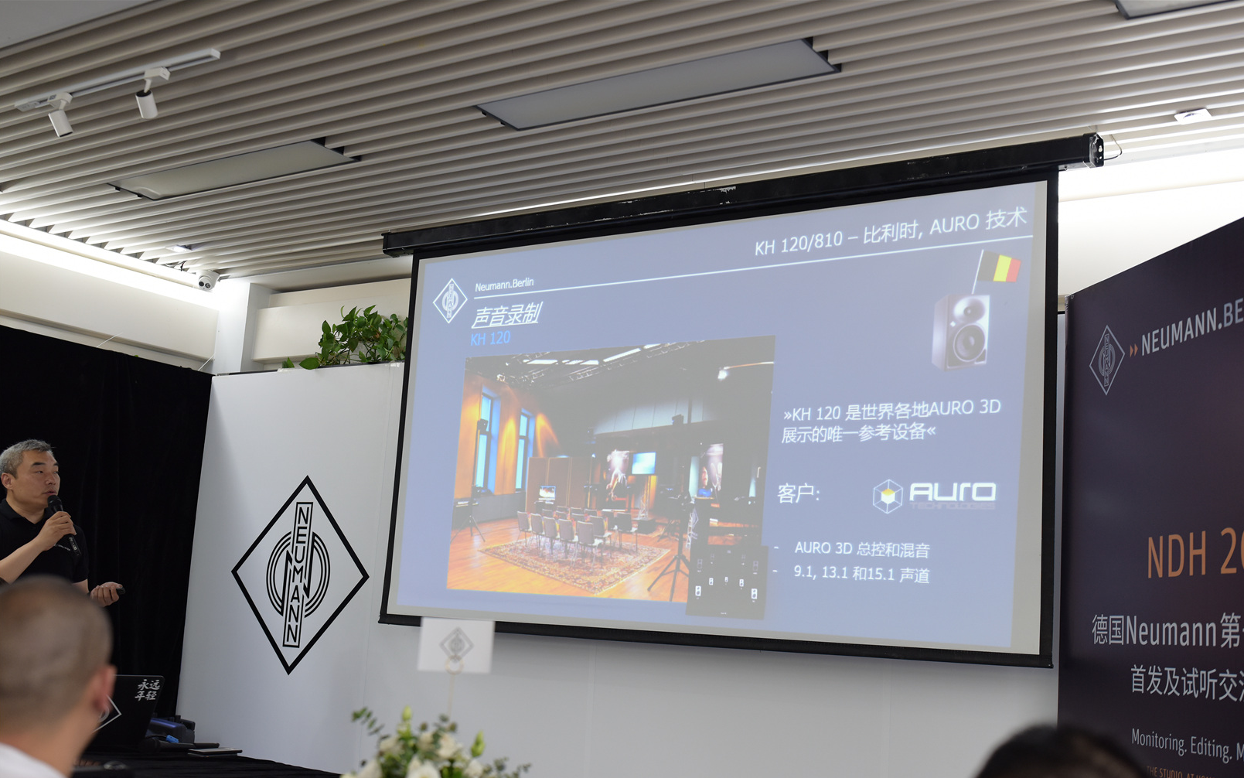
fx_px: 1390
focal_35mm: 41
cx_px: 624
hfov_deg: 48.2
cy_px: 417
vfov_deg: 31.2
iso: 640
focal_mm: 40
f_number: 2.5
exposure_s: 1/80
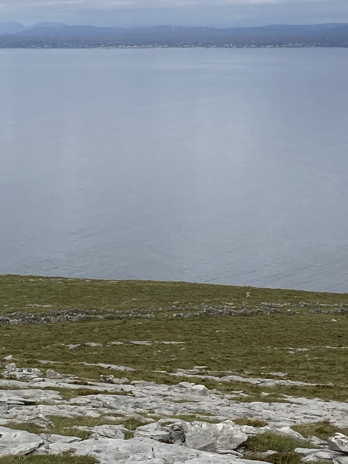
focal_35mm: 91
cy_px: 208
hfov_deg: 15.4
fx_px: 1220
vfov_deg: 21.5
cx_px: -115
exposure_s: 1/2088
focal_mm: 3.99
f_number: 1.8
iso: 20
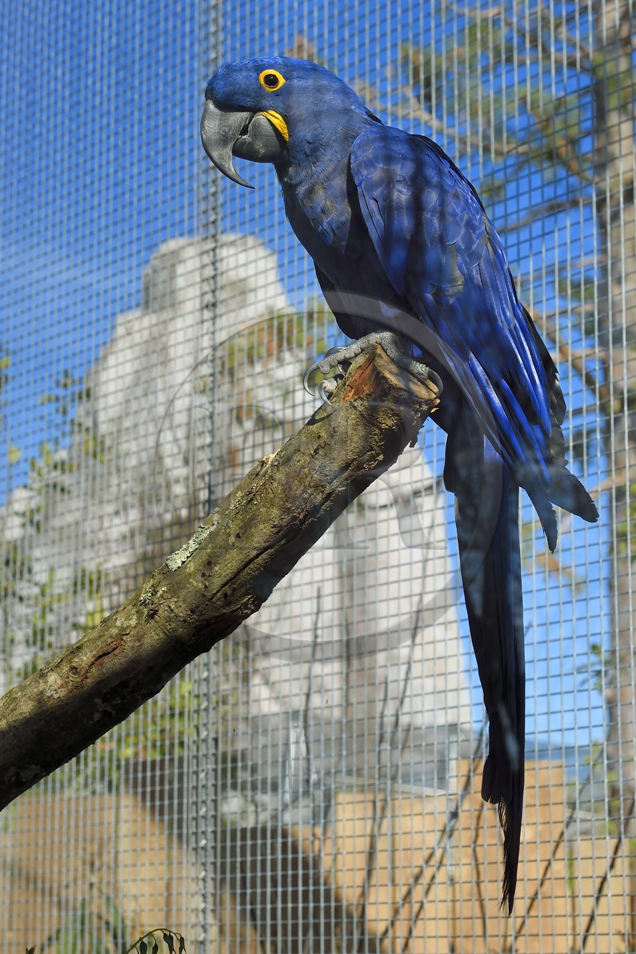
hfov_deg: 19.4
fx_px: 1856
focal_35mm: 70
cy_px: 477
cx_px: 318
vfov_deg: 28.8
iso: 200
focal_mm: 70
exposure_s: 1/320
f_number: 9
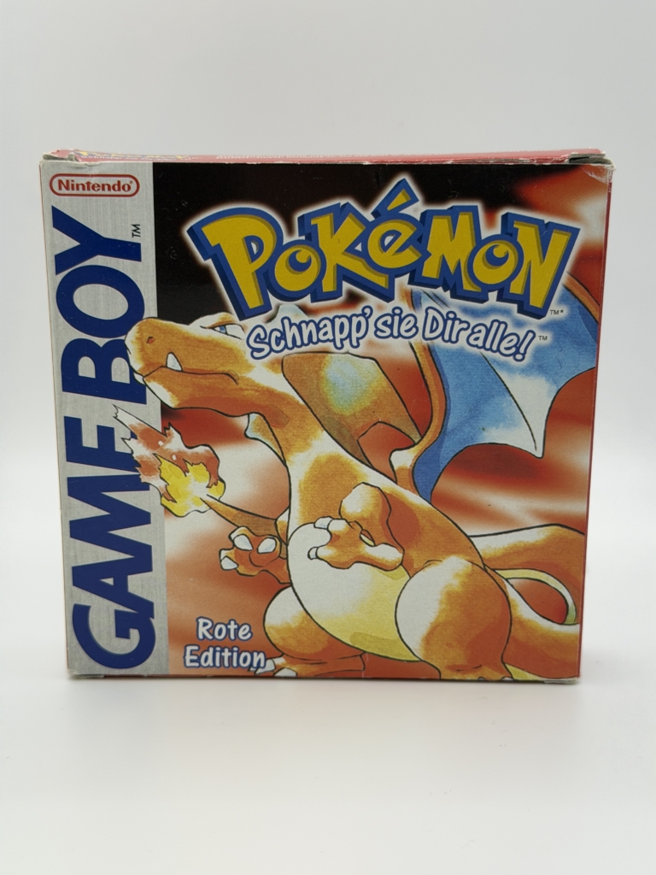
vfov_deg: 39.7
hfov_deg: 30.3
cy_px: 438
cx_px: 328
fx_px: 1213
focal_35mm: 48
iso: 50
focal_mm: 6.76
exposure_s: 1/186
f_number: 1.78
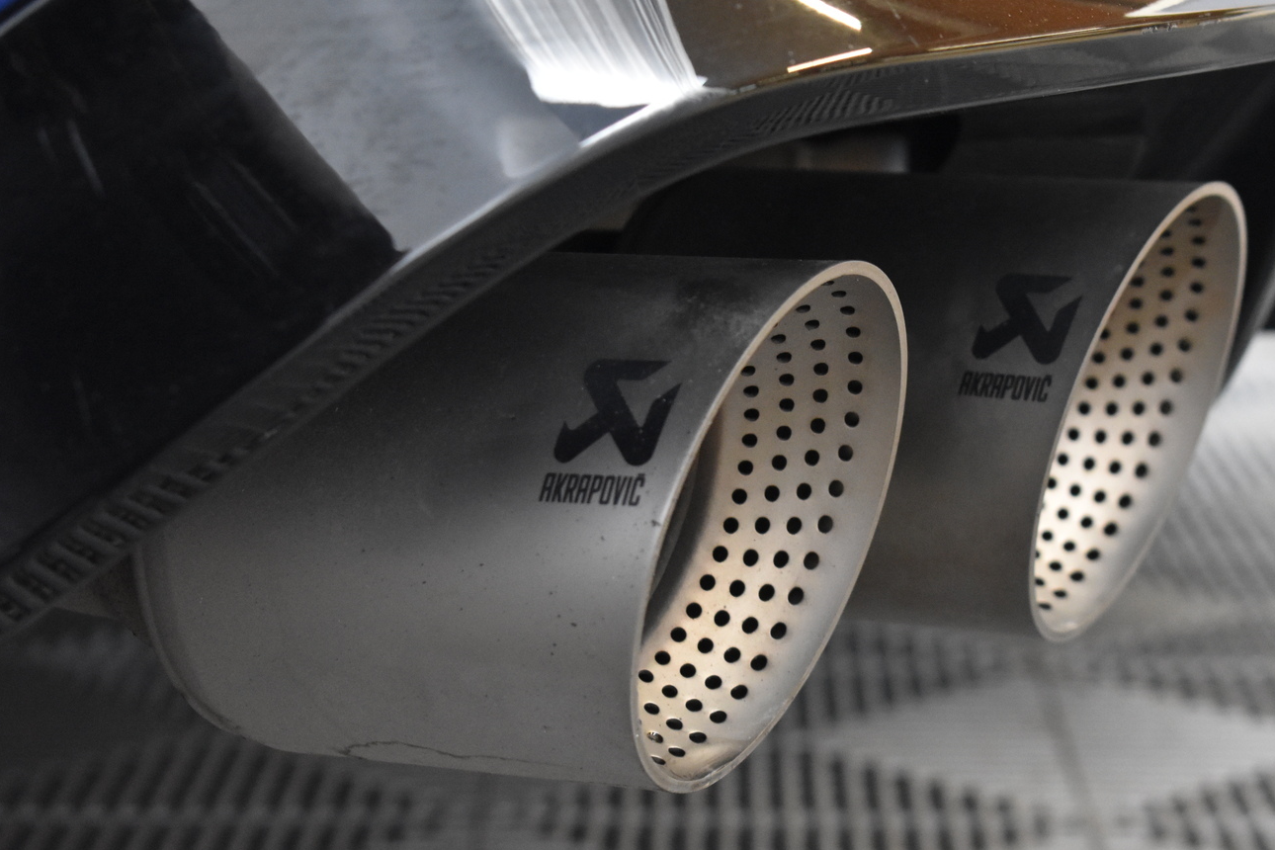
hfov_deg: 19.7
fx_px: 3670
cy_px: 439
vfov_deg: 13.2
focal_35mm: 104
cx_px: 782
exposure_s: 1/25
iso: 3200
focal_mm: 55
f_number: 5.6
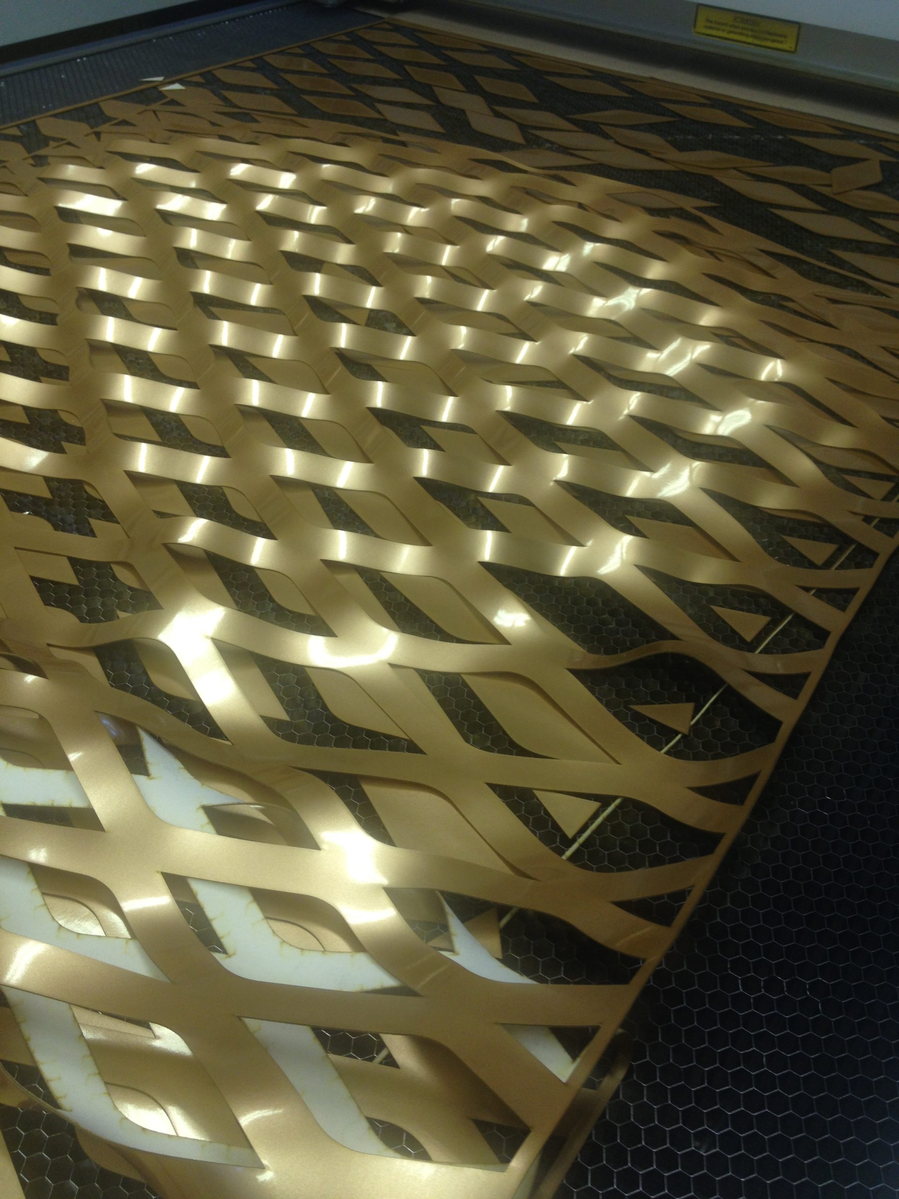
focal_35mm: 35
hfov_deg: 40.7
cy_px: 600
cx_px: 450
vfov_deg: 52.6
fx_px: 1212
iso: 50
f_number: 2.4
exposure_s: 1/30
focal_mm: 4.28
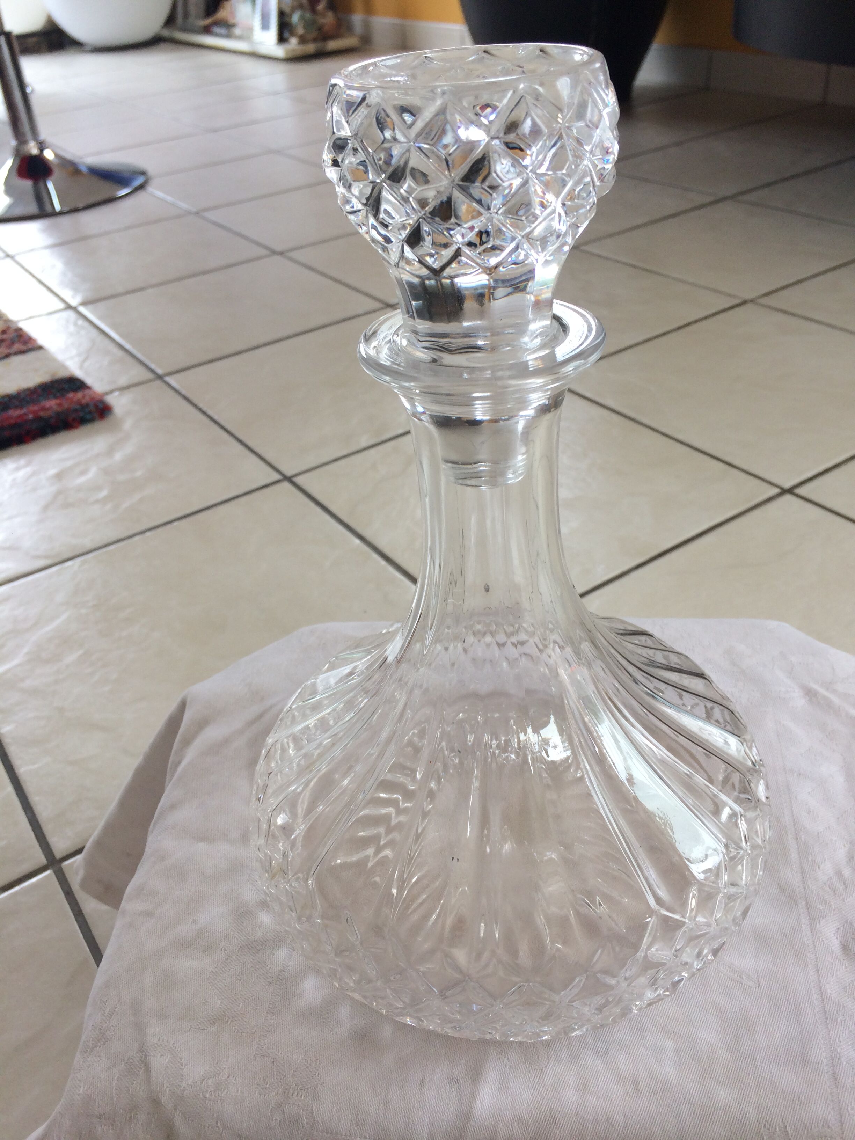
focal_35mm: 29
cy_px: 570
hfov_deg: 48.2
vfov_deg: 61.7
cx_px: 428
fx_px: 955
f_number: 2.2
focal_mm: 4.15
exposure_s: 1/100
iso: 40
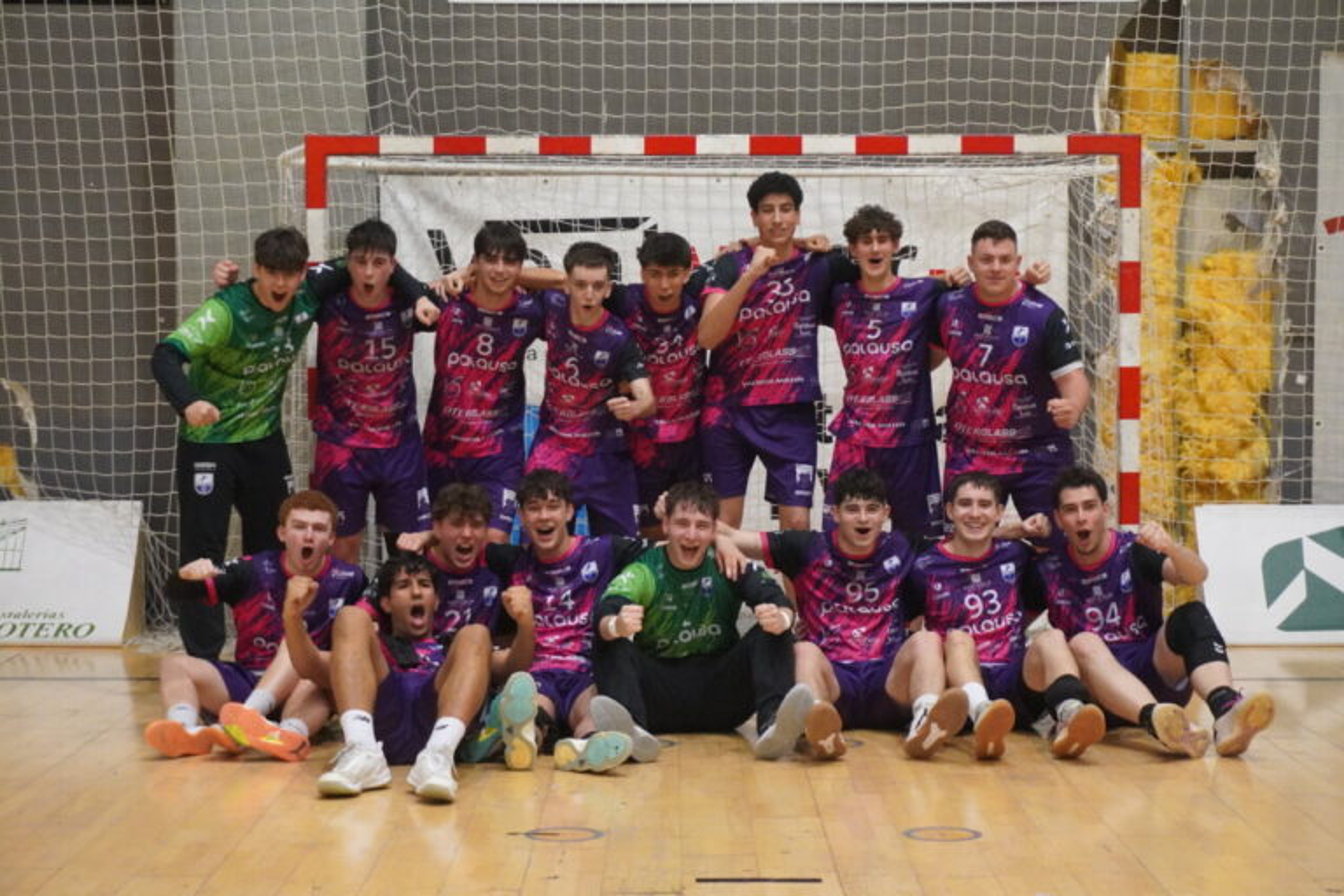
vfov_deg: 18.2
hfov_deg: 27.0
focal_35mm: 75
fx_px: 2800
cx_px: 672
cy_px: 448
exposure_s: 1/160
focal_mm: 50
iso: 6400
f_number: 5.6
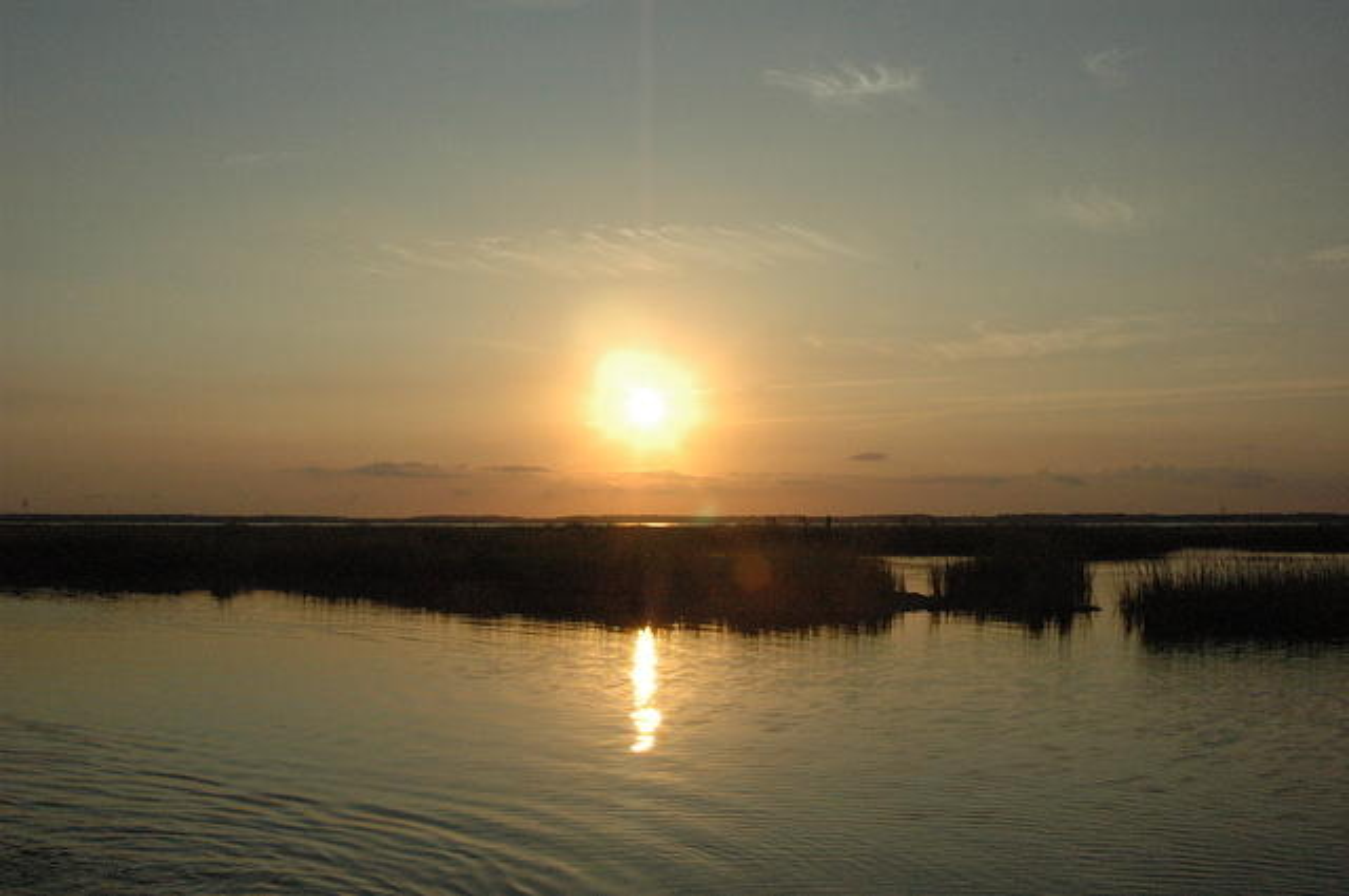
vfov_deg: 31.8
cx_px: 674
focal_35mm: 42
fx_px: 1572
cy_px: 448
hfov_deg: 46.5
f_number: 20
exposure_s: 1/1600
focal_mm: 28
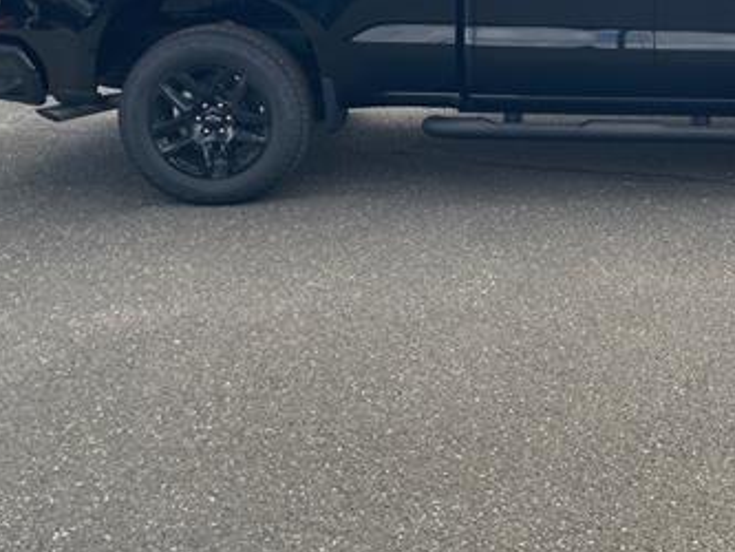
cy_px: 31
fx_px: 1062
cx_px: 600
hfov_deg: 36.7
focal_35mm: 50
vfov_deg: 27.8
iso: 32
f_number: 1.6
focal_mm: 4.2
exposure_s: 1/769
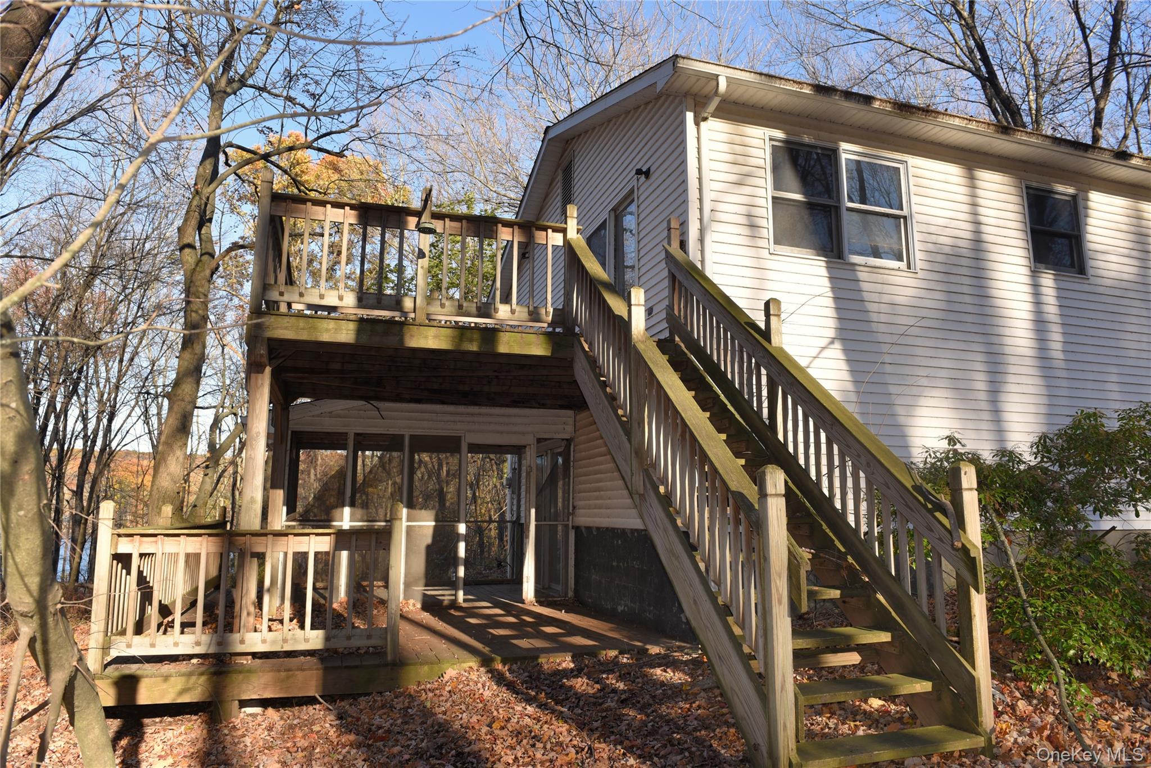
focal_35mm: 24
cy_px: 384
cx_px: 576
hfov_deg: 73.7
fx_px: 767
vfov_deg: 53.1
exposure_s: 1/125
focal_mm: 24
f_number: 5.6
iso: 100
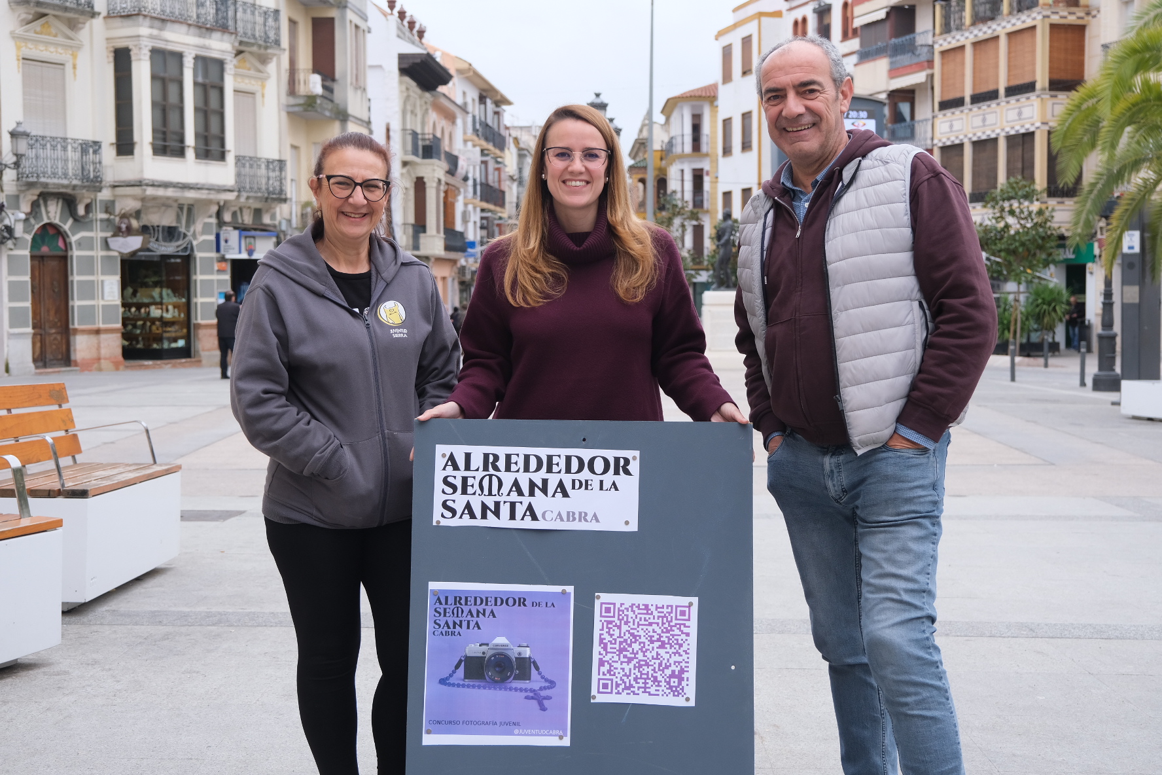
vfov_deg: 29.2
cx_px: 581
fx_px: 1485
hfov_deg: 42.7
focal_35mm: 46
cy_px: 388
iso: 500
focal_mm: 30.8
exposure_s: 1/640
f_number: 4
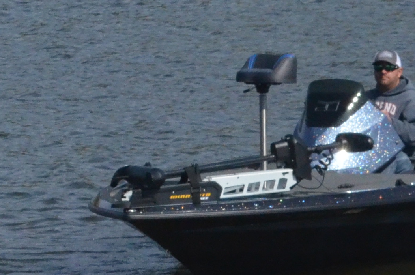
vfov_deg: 3.5
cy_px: 221
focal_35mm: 386
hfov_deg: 5.3
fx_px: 4445
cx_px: -110
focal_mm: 55
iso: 2500
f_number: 13
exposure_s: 1/3200
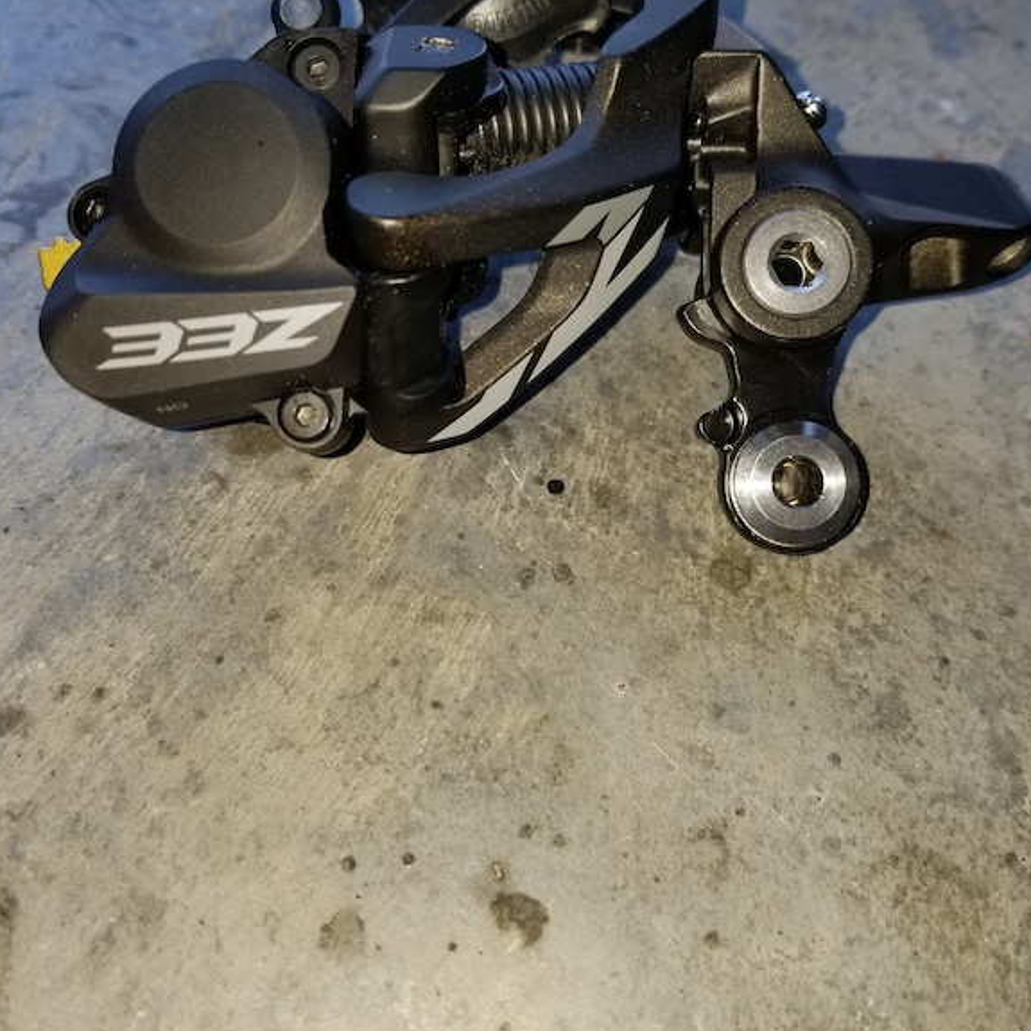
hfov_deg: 51.1
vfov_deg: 50.9
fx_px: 1078
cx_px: 518
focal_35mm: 32
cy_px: 439
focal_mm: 4.3
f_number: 1.7
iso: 50
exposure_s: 1/249
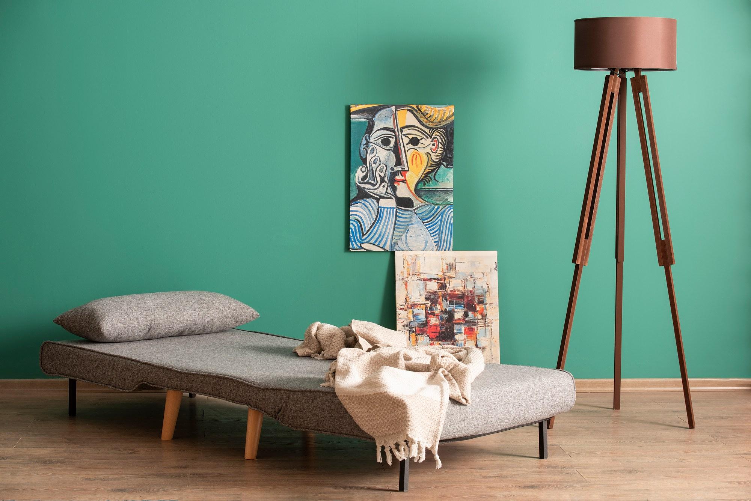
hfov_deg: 28.8
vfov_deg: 19.5
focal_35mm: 70
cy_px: 250
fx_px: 1461
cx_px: 376
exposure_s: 1/160
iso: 160
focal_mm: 70
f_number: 7.1
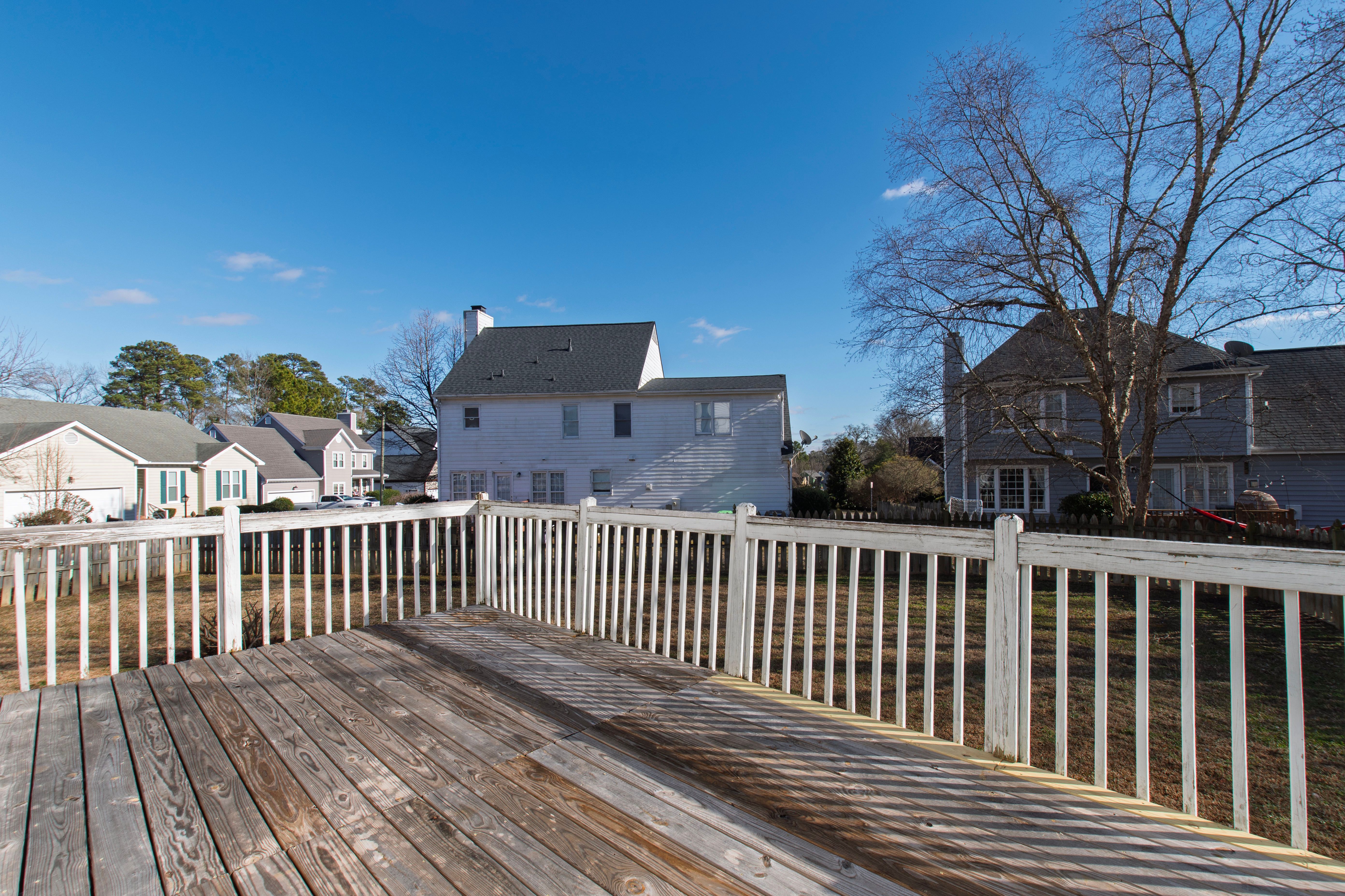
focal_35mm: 15
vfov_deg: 77.3
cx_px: 672
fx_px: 560
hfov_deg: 100.4
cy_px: 448
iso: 100
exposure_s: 1/250
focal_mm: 10
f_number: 8
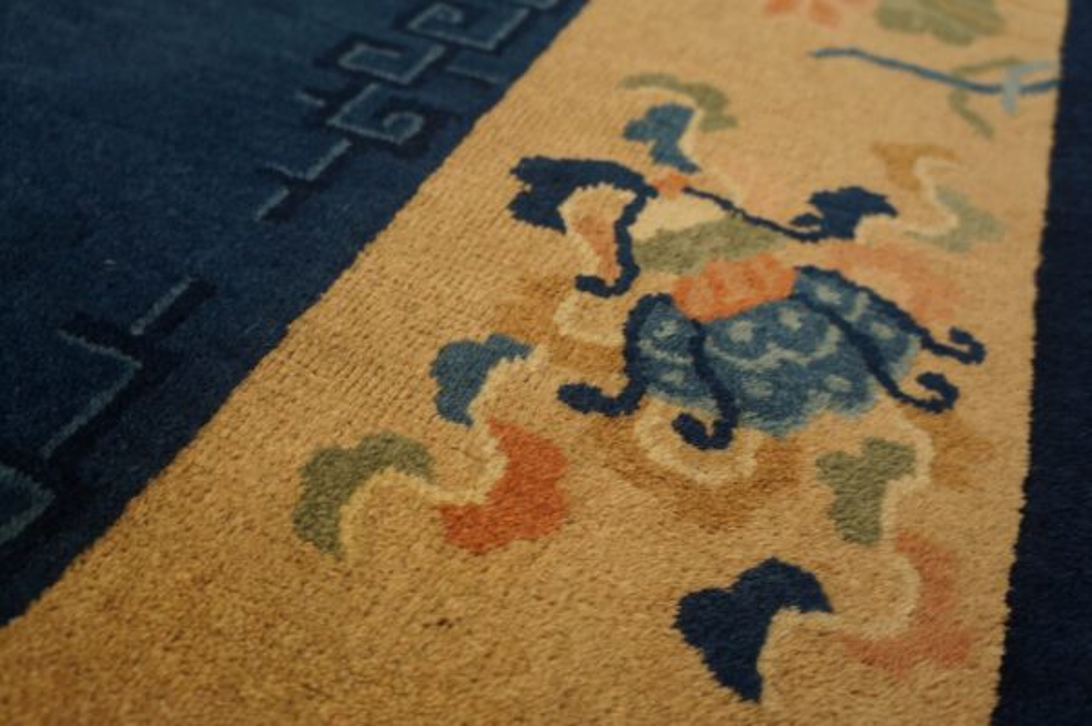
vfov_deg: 43.5
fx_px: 909
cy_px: 363
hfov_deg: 62.0
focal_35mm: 30
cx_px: 546
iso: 640
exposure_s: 1/60
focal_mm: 20
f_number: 4
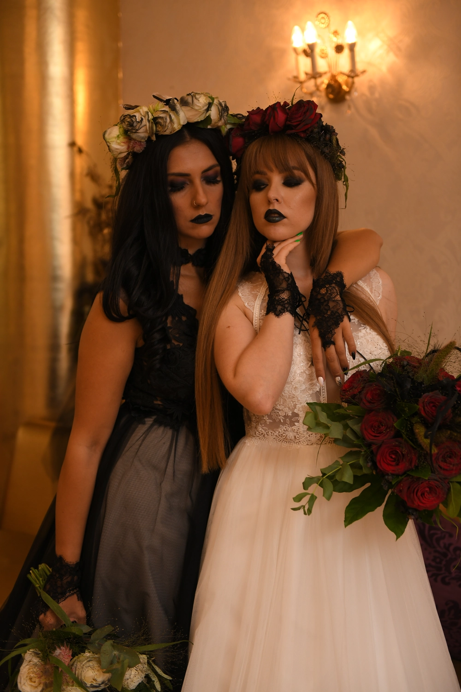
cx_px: 230
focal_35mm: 52
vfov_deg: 38.2
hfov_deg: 26.0
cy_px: 346
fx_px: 999
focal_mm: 52
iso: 640
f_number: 2.8
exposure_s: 1/250
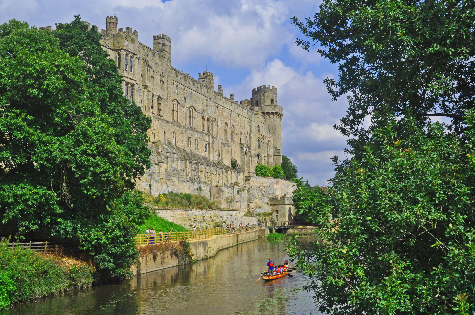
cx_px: 238
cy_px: 158
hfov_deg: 42.4
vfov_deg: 28.9
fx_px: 613
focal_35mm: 46
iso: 200
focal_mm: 31
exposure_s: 1/400
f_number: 10
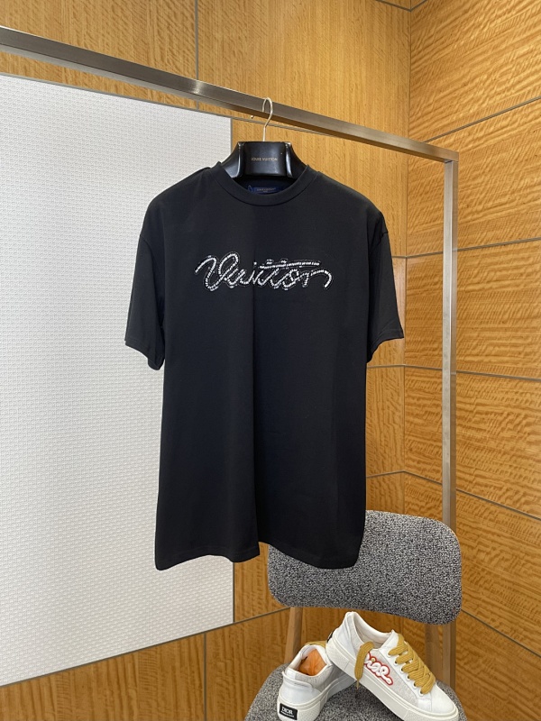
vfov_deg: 67.3
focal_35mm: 26
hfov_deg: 53.1
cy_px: 360
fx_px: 542
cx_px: 270
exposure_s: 1/100
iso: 64
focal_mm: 4.2
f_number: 1.6
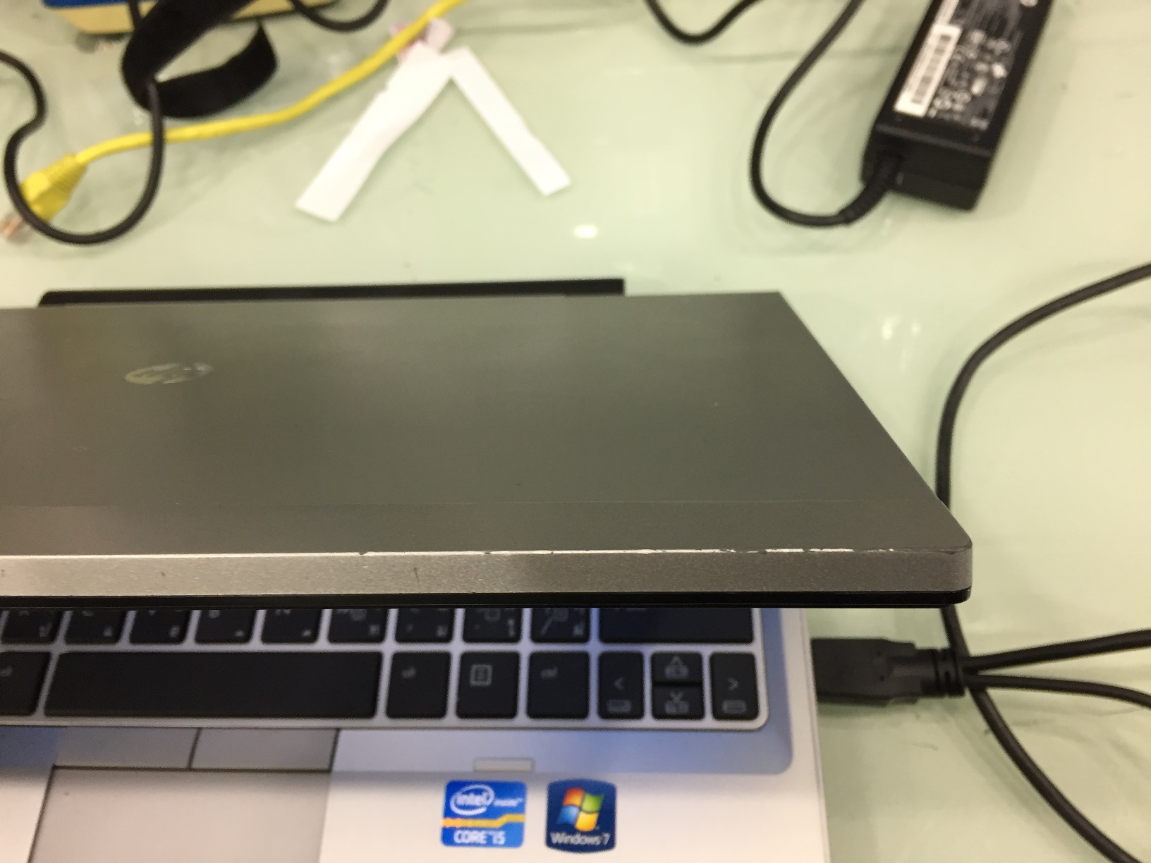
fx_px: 964
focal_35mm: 29
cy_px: 432
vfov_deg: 48.2
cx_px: 576
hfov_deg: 61.7
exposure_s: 1/33
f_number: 2.2
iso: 125
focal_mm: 4.15
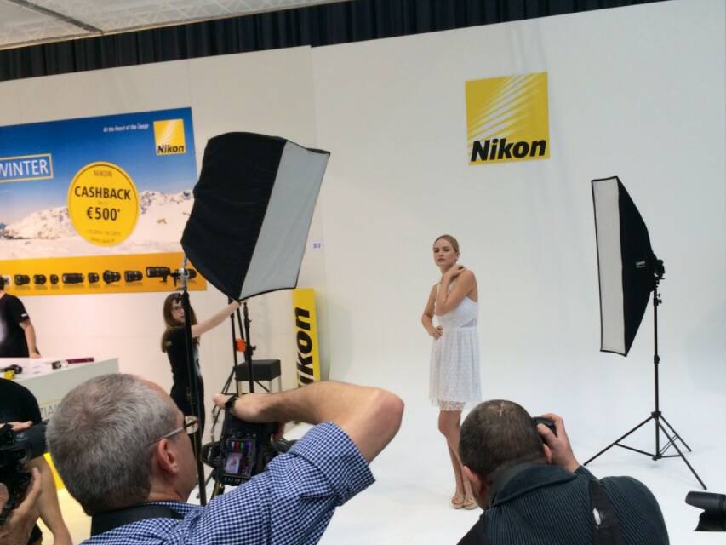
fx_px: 755
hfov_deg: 51.1
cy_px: 326
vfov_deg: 39.5
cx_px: 422
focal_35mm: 36
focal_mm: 4.12
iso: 50
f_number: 2.2
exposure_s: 1/100
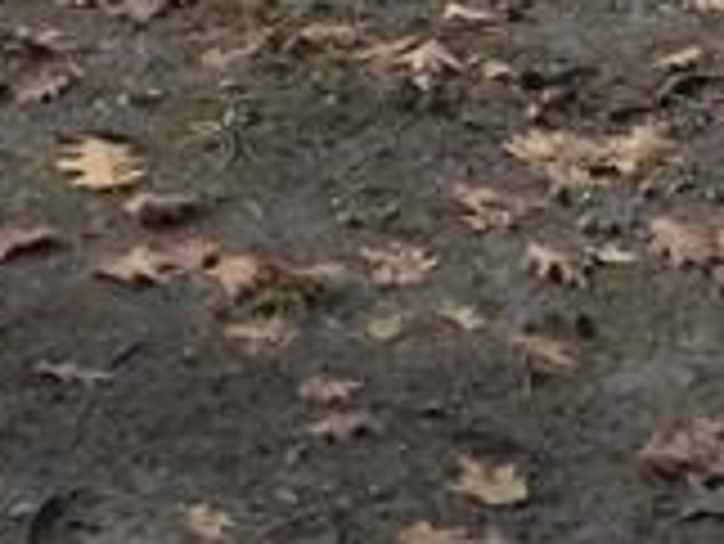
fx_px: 3642
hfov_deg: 11.2
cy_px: -958
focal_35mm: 174
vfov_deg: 7.7
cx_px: 814
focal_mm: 4.9
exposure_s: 1/640
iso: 125
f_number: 4
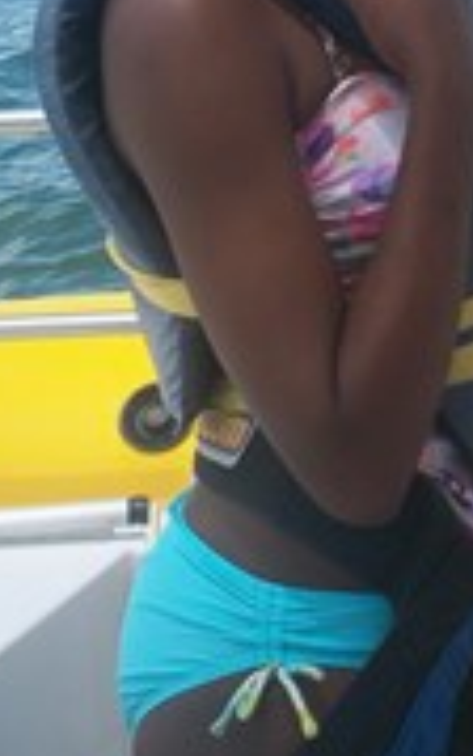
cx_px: 393
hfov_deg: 15.6
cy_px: 144
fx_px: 1711
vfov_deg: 24.5
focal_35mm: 83
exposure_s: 1/500
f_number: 4.5
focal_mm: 6.3
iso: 80
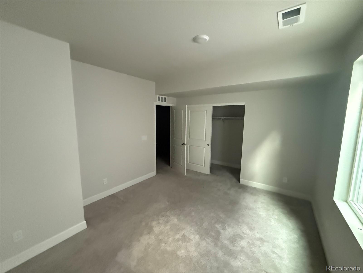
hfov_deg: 102.1
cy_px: 136
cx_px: 182
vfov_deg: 85.7
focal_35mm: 14
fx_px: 147
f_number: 2.2
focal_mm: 2.22
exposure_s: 1/60
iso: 1250
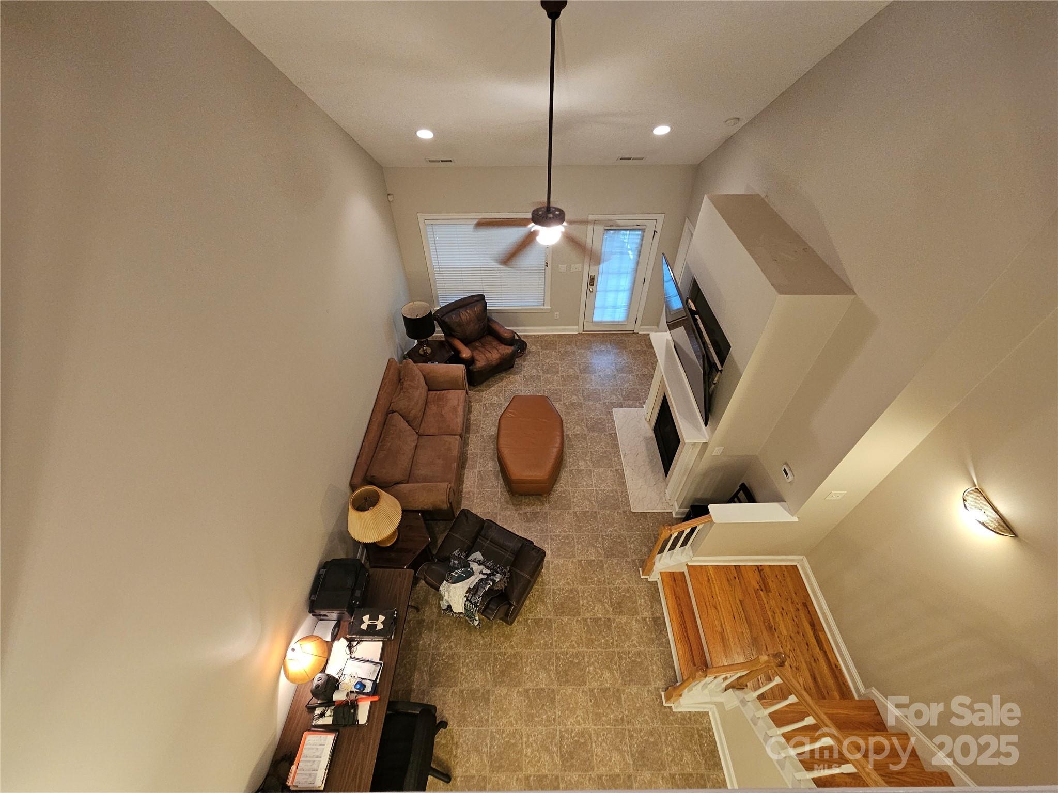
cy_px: 396
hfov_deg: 106.2
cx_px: 529
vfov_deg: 89.9
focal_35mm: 13
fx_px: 397
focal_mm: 2.2
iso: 320
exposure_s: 1/30
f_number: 2.2
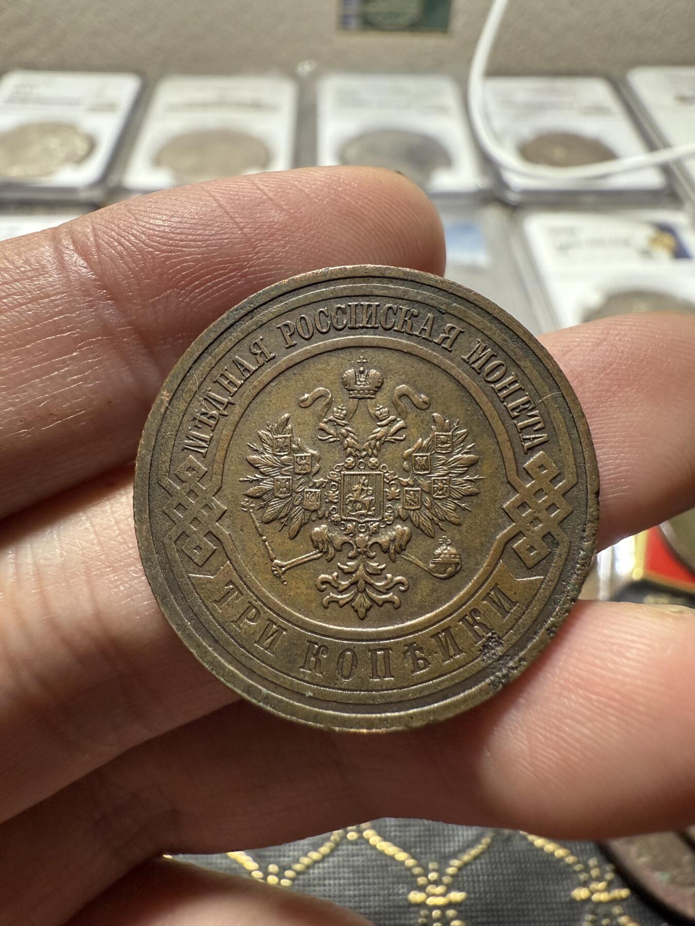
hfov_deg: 56.8
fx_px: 642
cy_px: 463
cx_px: 348
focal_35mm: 24
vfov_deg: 71.6
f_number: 2.2
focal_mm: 2.22
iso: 400
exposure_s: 1/68
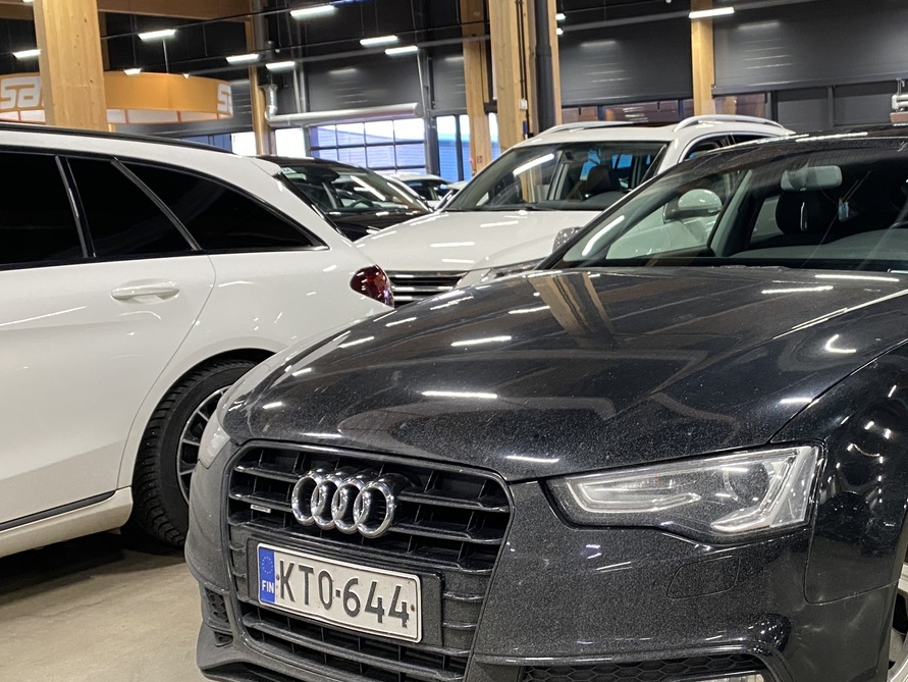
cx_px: 719
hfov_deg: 42.8
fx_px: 1102
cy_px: 325
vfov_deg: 34.4
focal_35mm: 42
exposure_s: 1/44
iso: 500
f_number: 1.8
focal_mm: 4.25
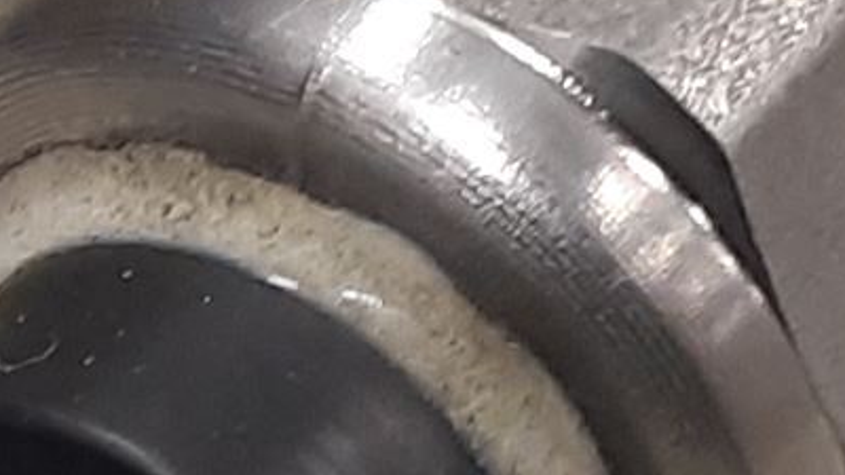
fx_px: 3249
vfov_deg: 8.3
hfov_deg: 14.6
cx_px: -6
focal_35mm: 145
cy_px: 443
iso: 125
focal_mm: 3.93
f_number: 1.7
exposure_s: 1/50
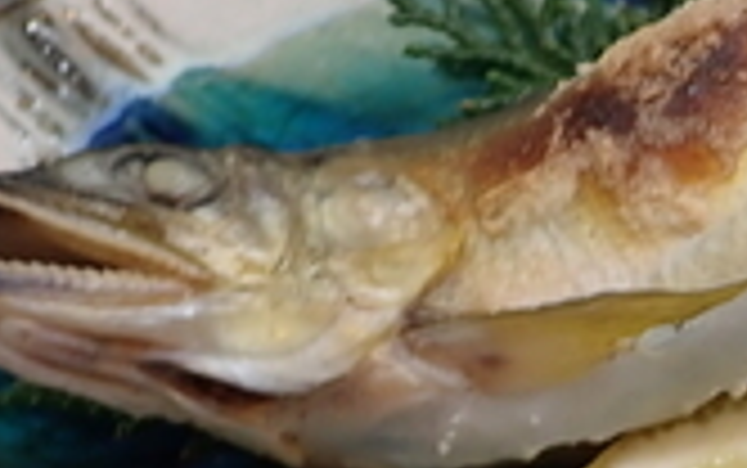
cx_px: 1066
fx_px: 2343
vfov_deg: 11.4
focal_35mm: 115
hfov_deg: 16.7
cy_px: 238
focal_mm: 5.5
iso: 100
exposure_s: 1/10
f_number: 2.3
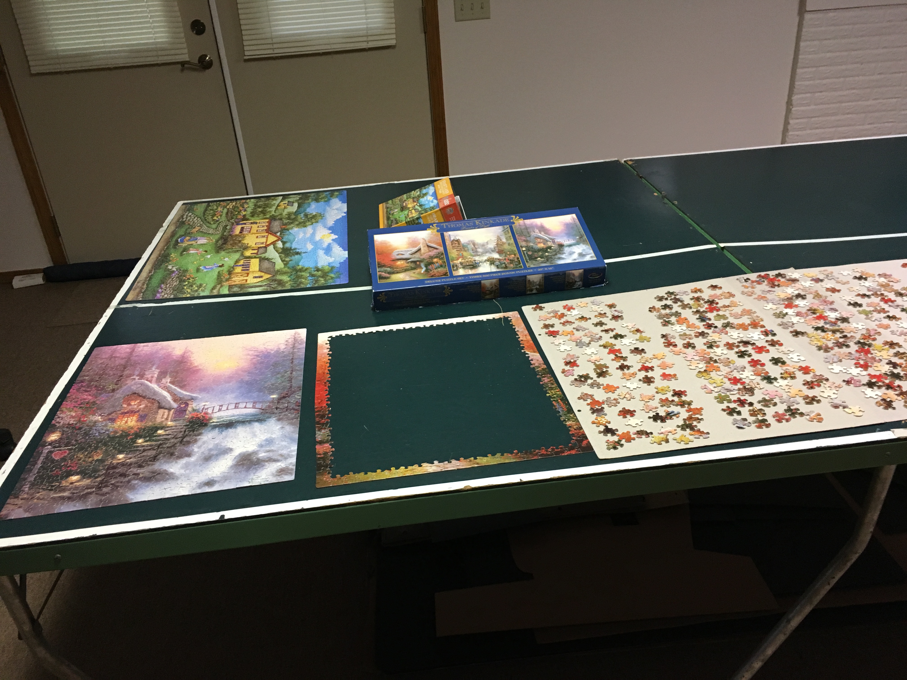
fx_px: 760
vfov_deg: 48.2
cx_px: 454
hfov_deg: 61.7
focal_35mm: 29
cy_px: 340
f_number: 2.2
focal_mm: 4.15
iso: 125
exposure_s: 1/30
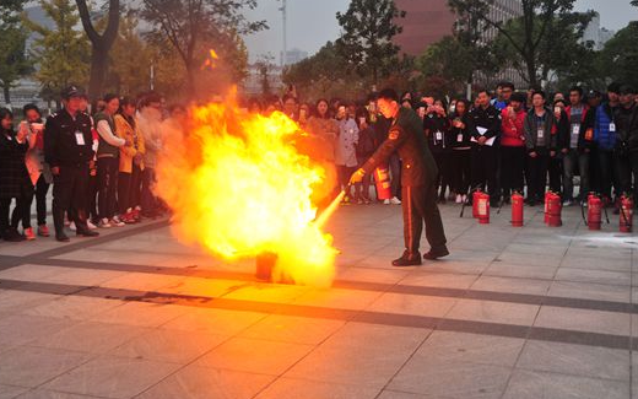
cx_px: 310
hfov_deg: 42.6
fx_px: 817
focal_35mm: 47
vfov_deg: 27.4
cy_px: 158
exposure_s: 1/125
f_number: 5.6
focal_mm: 40
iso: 400
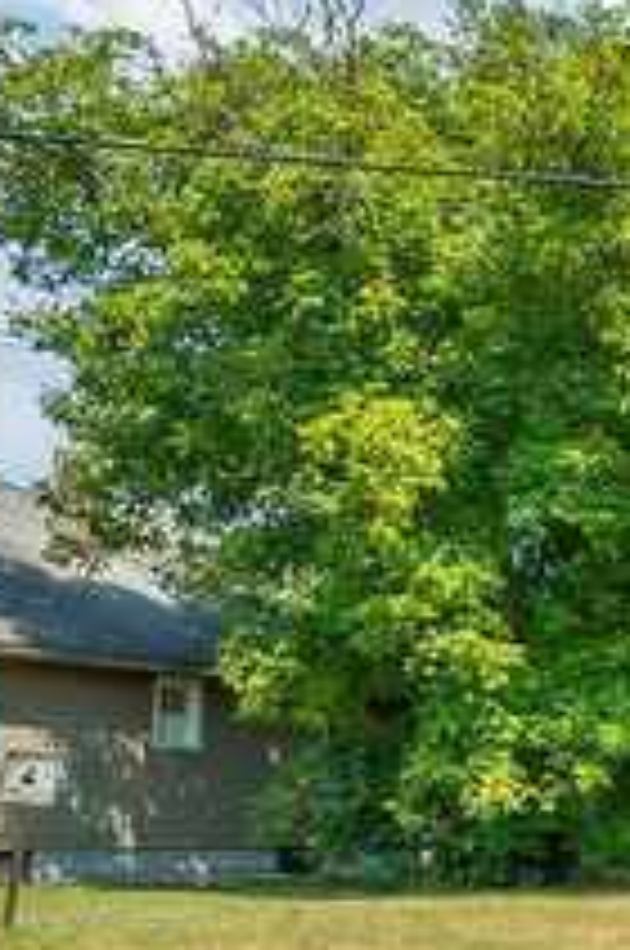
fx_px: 1791
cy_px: 727
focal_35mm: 68
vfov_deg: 29.2
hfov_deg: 12.0
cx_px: 1804
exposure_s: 1/100
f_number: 10
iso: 250
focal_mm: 14
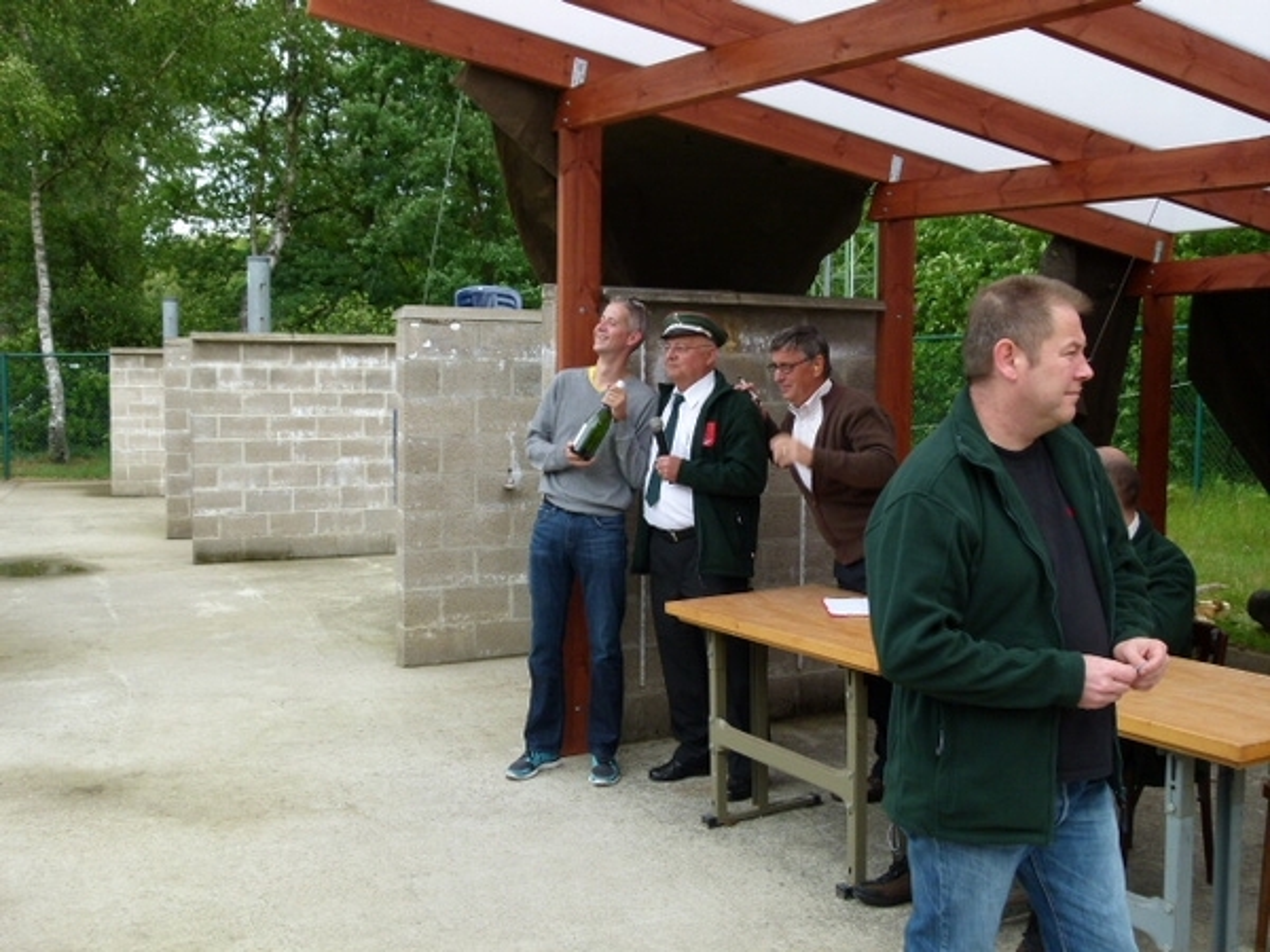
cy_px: 476
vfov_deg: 39.7
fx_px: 1321
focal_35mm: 36
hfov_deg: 51.4
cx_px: 635
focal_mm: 6.5
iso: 100
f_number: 4
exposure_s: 1/125
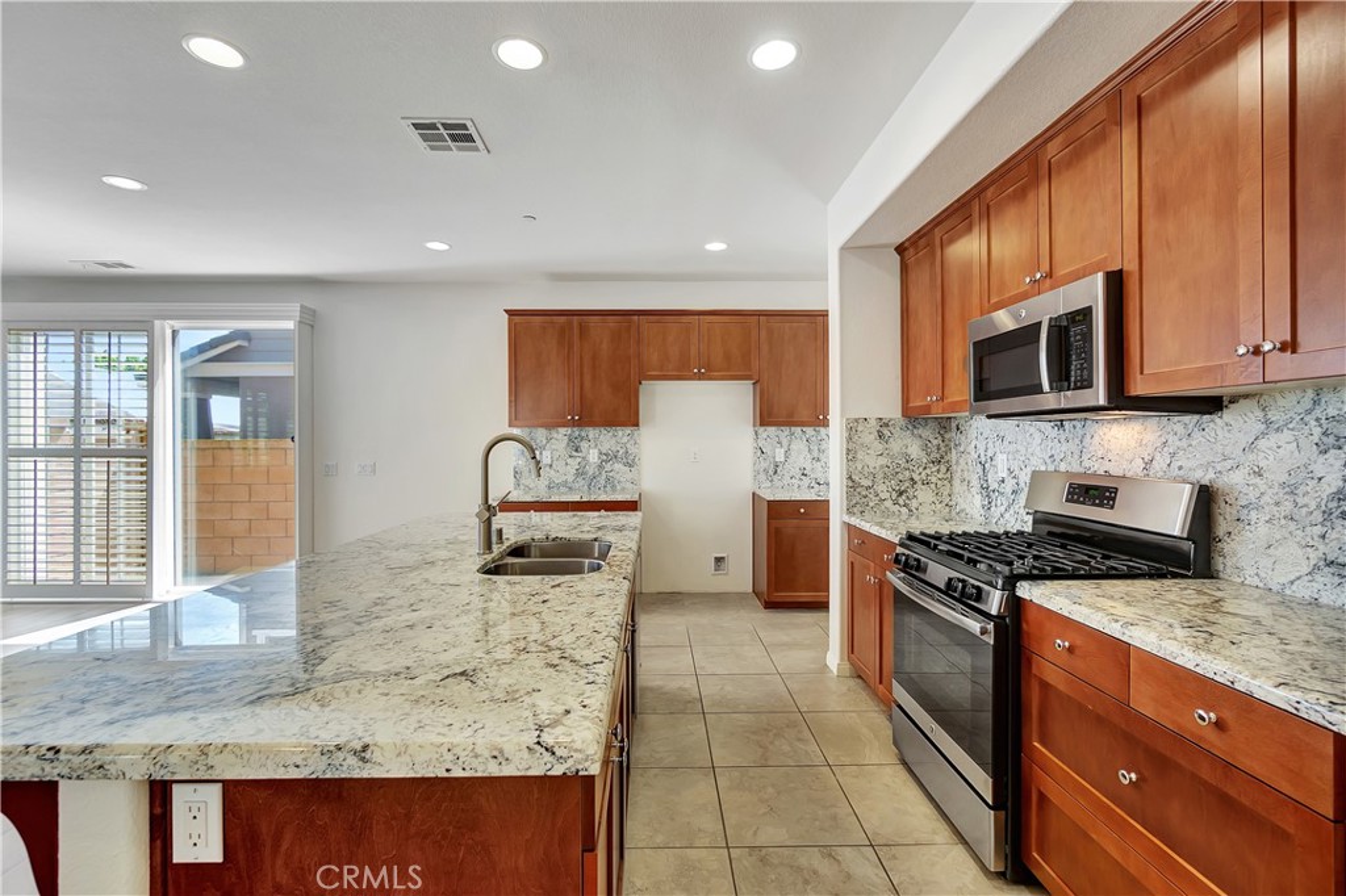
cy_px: 448
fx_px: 561
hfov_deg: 100.4
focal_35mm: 15
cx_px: 673
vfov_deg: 77.3
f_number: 5.6
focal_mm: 10
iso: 100
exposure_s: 1/15
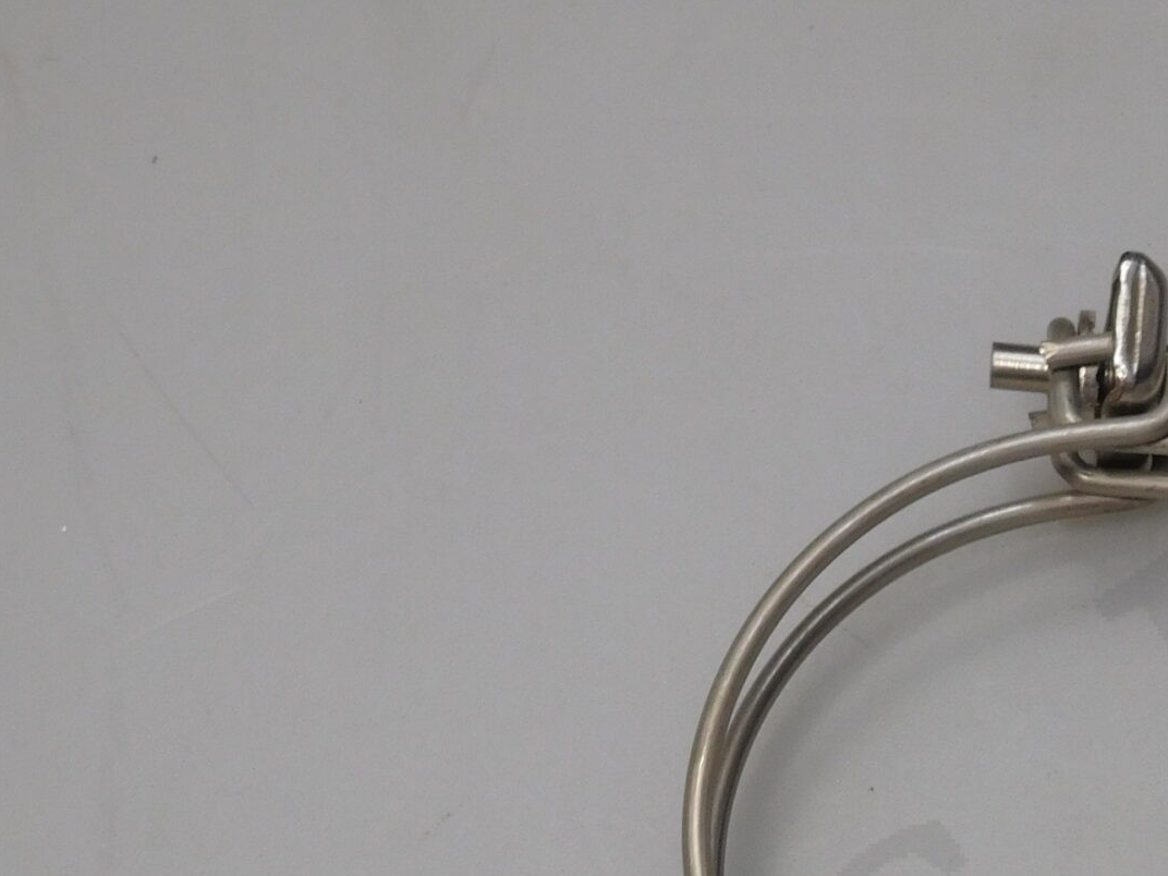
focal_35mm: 191
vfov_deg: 7.8
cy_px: 803
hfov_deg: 10.3
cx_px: 1130
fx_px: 6445
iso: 125
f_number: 4.6
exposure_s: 1/40
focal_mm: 14.3
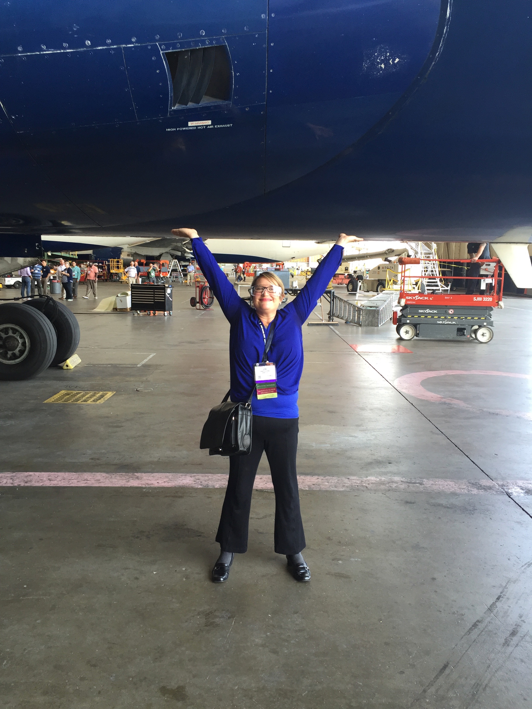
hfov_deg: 48.2
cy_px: 354
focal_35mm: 29
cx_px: 266
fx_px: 594
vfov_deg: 61.7
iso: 50
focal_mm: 4.15
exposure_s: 1/120
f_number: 2.2
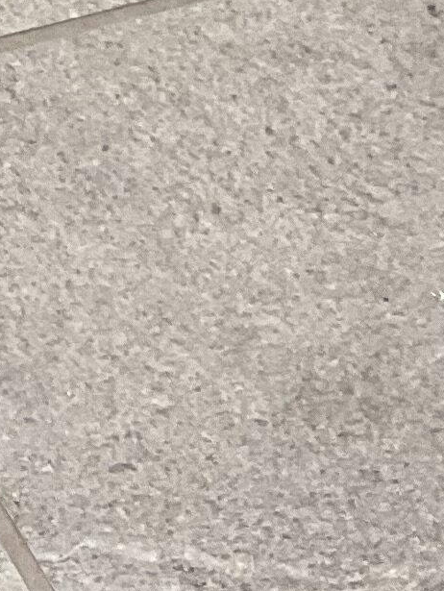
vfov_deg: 9.3
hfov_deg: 7.1
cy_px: -850
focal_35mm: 190
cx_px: -833
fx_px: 3246
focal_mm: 3
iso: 64
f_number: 1.8
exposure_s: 1/100
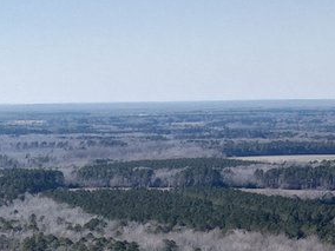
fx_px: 1239
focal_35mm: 128
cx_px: -206
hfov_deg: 14.2
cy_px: 619
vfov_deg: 10.0
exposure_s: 1/350
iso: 100
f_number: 2.8
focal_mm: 4.5
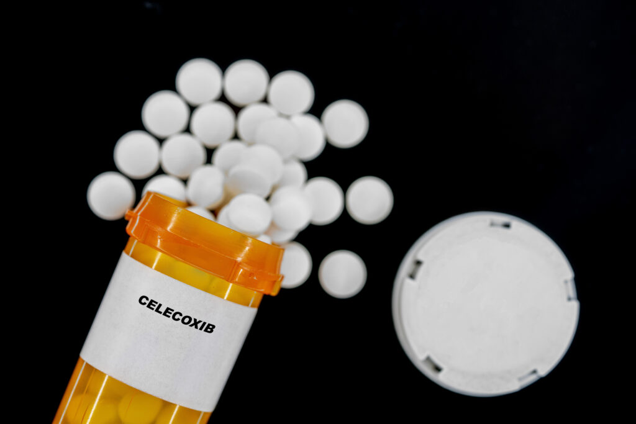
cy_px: 212
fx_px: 1590
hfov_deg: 22.6
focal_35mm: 90
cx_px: 318
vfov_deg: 15.2
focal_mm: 90
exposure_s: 1/40
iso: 100
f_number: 4.5
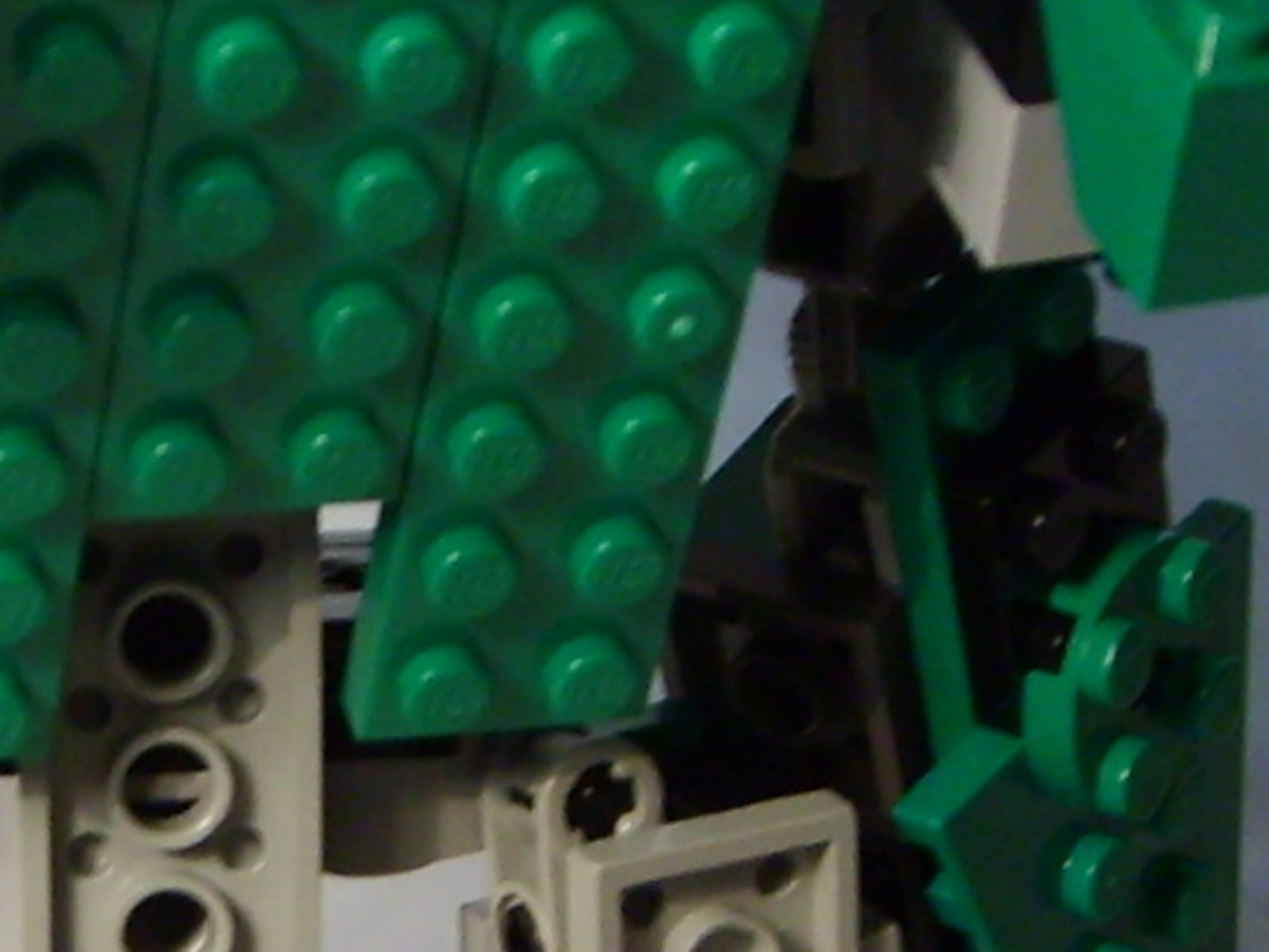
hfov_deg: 13.6
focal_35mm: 144
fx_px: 5279
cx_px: 168
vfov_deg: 10.3
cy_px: 752
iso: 106
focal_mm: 5.8
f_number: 2.8
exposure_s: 1/30
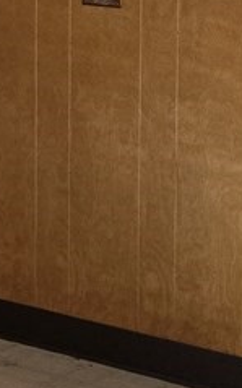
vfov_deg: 13.2
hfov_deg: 8.1
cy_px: 31
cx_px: -154
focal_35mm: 157
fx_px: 1660
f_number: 1.8
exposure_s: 1/508
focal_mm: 5.4
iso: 160
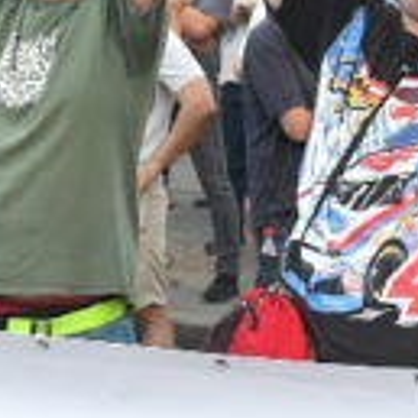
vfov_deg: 10.6
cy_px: -96
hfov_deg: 10.8
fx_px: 2213
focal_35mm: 162
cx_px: 334
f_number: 4
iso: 3200
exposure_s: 1/200
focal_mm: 24
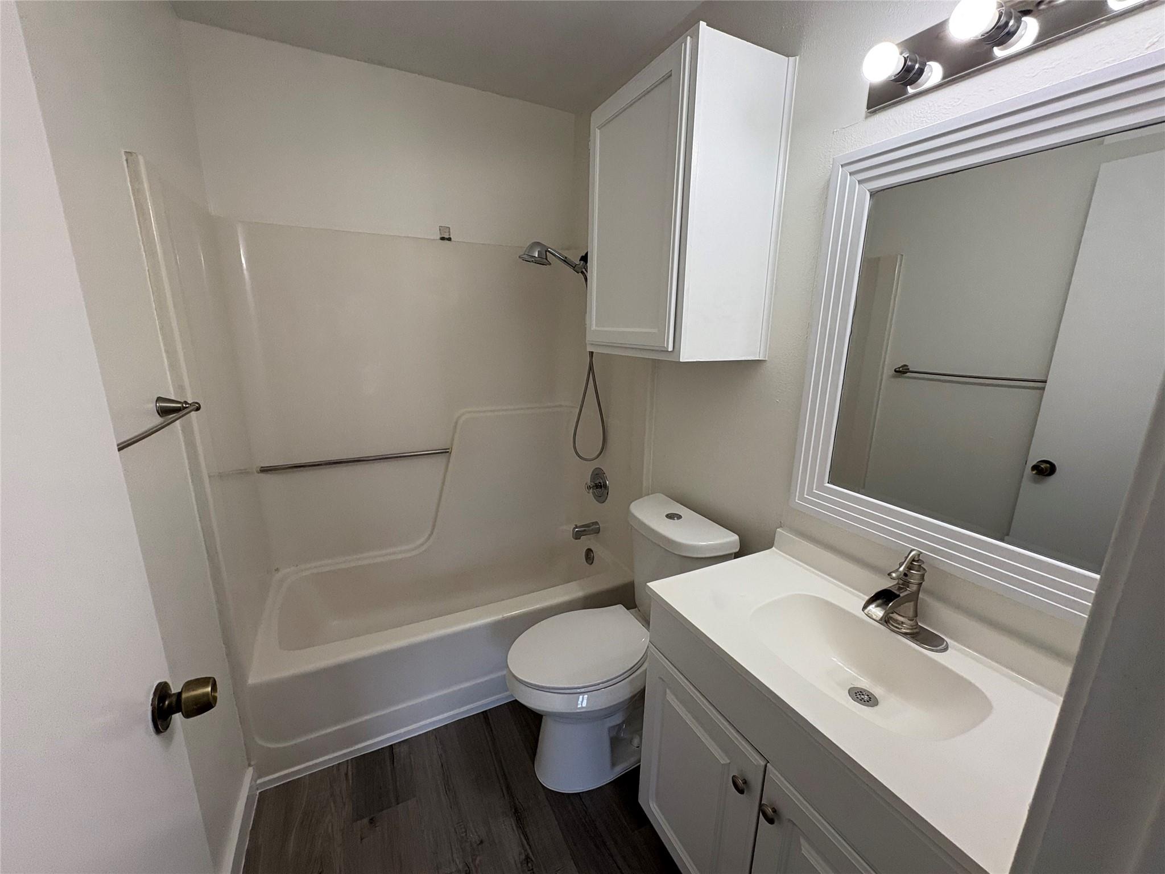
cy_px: 437
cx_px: 582
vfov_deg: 85.7
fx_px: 471
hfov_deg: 102.1
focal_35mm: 14
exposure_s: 1/120
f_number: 2.2
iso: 64
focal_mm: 2.22
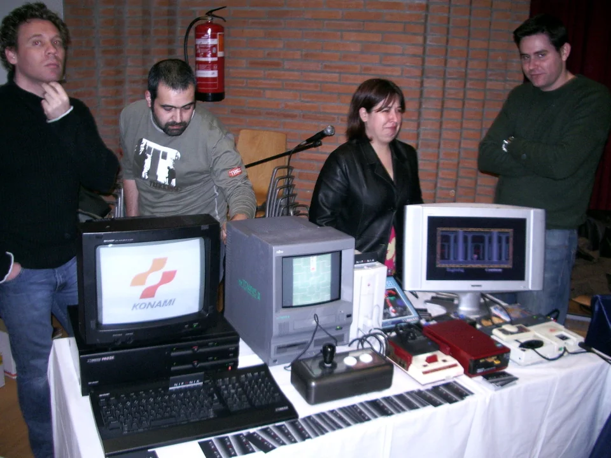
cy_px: 229
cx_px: 306
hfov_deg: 52.6
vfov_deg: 40.7
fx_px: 618
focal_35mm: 35
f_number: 2.6
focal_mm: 5.8
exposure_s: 1/15
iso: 200
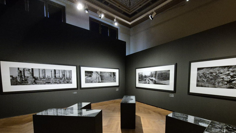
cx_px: 124
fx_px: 94
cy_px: 86
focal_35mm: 15
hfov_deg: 102.9
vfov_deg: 69.0
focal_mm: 2.2
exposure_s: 1/41
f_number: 2.2
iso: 1250
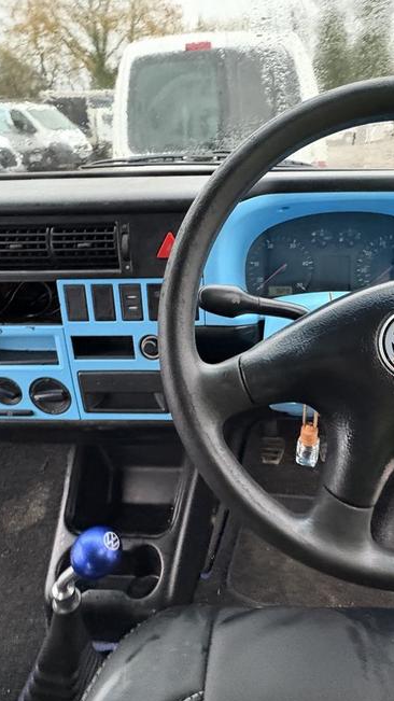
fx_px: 390
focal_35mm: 21
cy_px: 361
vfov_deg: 83.8
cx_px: 251
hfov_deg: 52.9
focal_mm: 2.22
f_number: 2.2
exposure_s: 1/40
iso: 1000
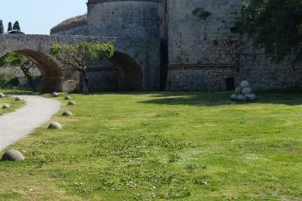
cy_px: 54
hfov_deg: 27.3
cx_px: 121
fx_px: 621
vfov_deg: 18.3
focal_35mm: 74
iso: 160
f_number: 4
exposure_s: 1/800
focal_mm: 9.1
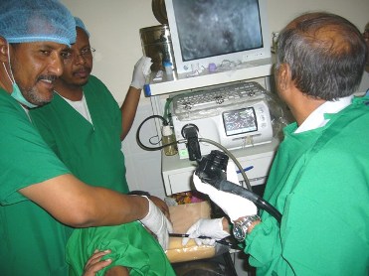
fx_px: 373
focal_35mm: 35
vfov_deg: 40.7
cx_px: 184
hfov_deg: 52.6
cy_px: 138
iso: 100
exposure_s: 1/30
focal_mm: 5.8
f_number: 2.8
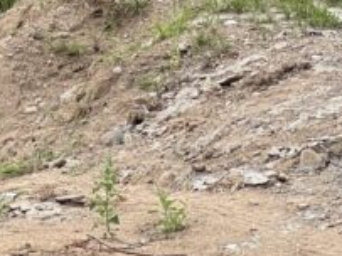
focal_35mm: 389
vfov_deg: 3.8
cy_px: -387
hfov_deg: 5.1
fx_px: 3841
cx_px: -64
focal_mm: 9
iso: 32
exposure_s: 1/177
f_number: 2.8
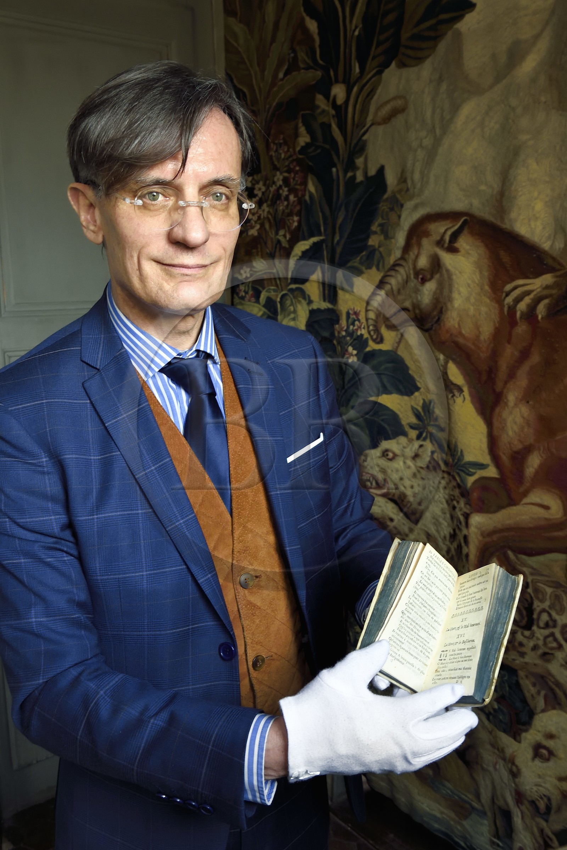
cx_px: 284
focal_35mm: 32
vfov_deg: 58.7
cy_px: 425
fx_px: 756
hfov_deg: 41.1
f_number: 10
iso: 1600
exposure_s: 1/20
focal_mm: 32
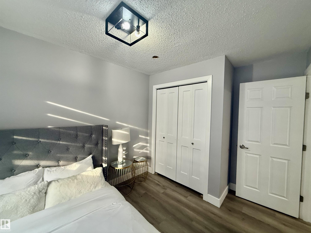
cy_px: 116
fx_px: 126
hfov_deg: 102.1
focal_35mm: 14
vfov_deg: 85.7
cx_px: 156
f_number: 2.2
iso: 250
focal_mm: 2.22
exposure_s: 1/120
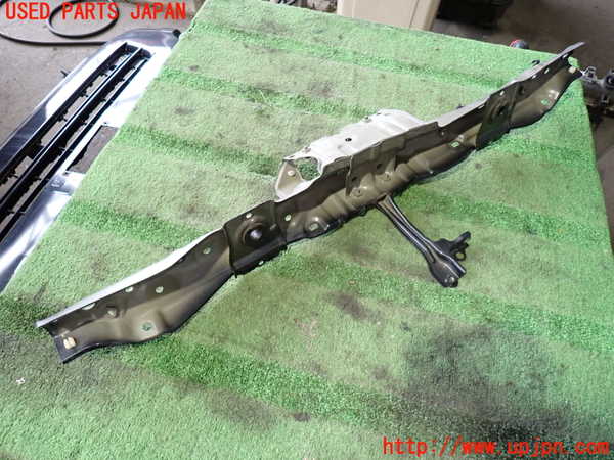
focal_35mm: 25
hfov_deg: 69.4
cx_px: 307
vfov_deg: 54.9
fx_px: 443
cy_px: 230
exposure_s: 1/30
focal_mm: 4.5
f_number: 2
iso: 400
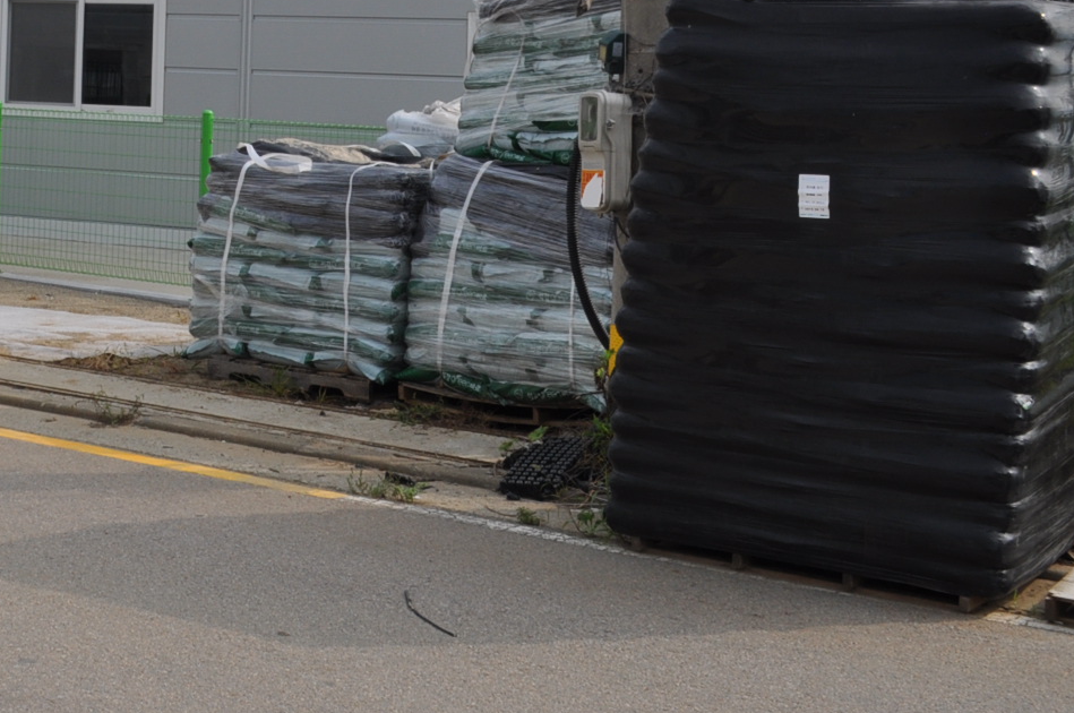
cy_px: -26
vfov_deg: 21.3
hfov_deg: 30.9
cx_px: 36
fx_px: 1817
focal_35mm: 61
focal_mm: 18
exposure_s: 1/160
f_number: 13
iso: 200
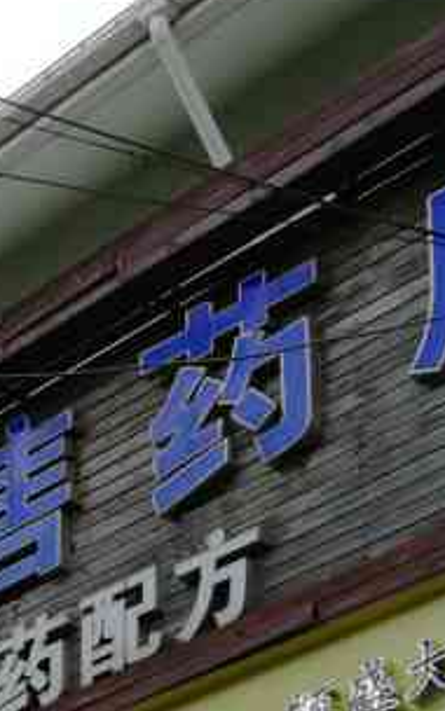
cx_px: -171
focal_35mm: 104
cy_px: 1019
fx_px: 2018
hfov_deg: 12.1
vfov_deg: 18.1
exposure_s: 1/164
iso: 50
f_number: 4
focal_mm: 3.95
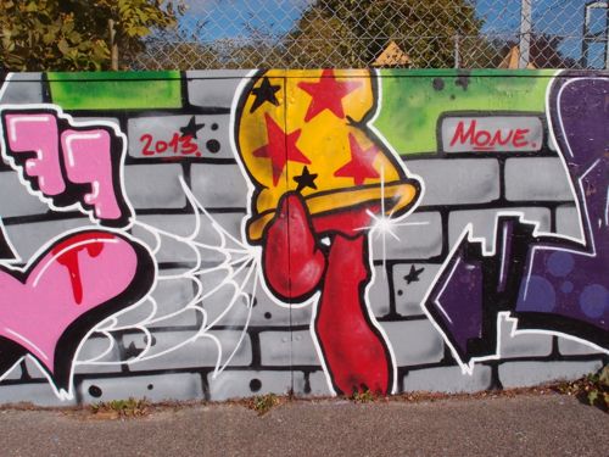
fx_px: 493
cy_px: 228
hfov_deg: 63.4
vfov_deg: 49.7
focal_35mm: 28
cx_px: 304
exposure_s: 1/1000
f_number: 8
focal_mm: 6
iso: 250
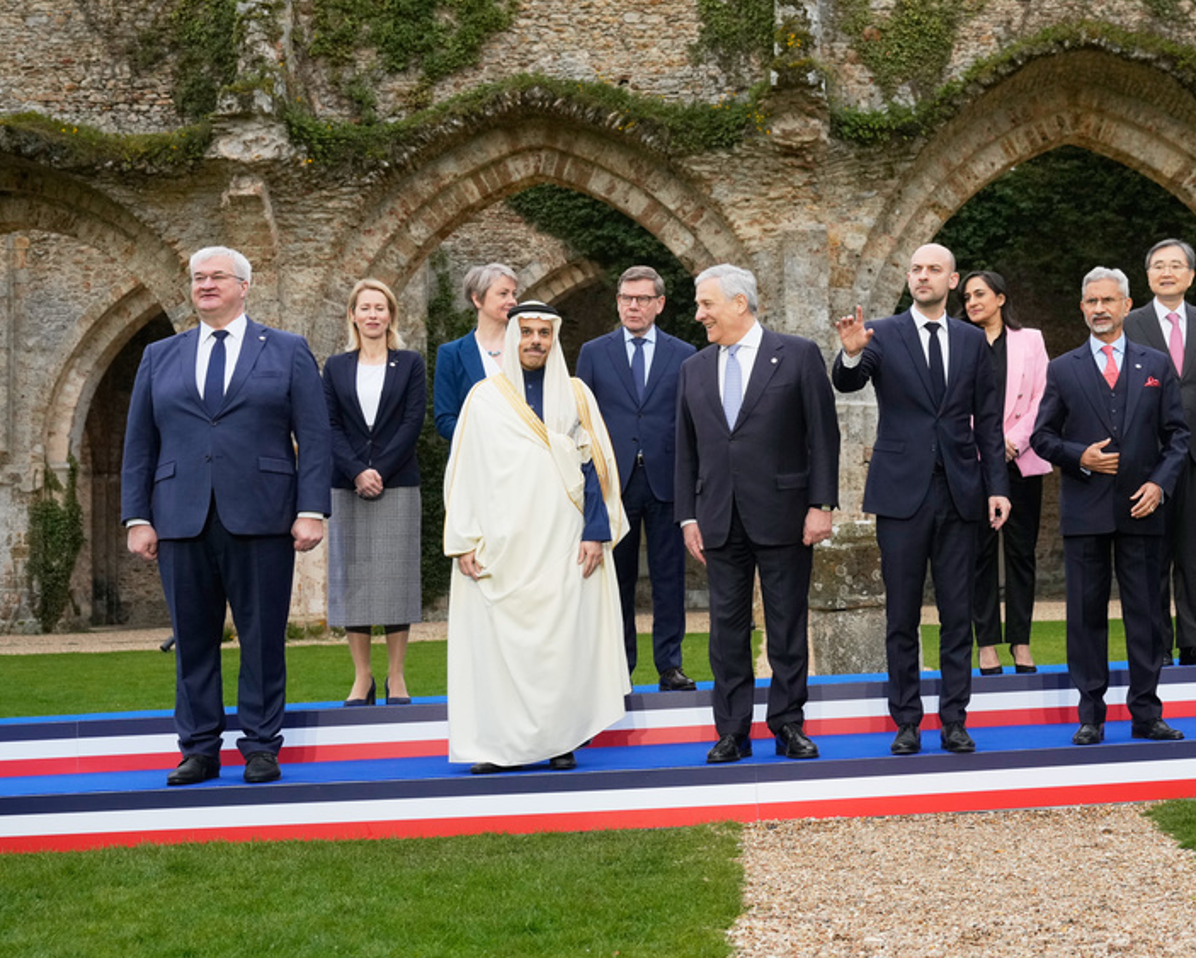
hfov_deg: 33.0
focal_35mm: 56
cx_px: 864
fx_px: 1983
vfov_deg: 27.1
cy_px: 437
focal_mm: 41
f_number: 5.6
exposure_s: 1/1000
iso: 800
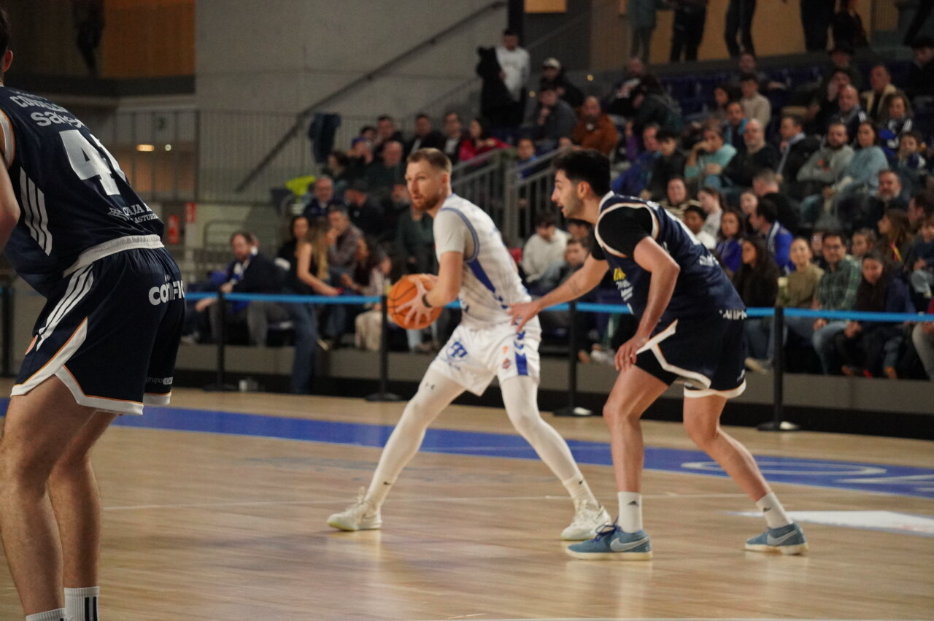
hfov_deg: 13.2
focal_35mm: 156
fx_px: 4044
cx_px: 467
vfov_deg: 8.8
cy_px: 310
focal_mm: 104
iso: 6400
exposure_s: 1/1250
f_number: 5.6
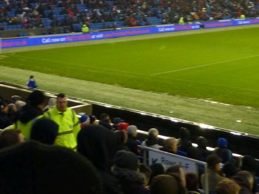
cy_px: -53
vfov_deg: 19.7
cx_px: 118
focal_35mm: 69
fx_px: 516
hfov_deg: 28.1
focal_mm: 4.3
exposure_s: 1/60
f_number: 3.3
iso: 320
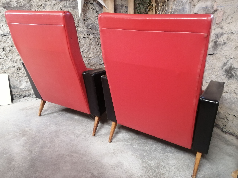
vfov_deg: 51.4
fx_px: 186
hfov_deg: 65.3
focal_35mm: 27
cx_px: 119
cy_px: 89
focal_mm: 3.95
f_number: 1.8
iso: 640
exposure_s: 1/16.7
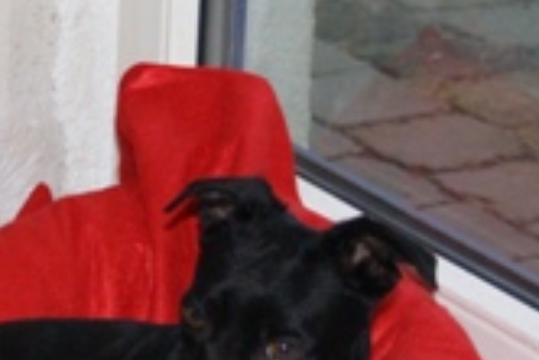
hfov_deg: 7.8
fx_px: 3971
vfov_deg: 5.2
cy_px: 216
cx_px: 136
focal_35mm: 265
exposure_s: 1/100
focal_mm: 70
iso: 400
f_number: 5.6
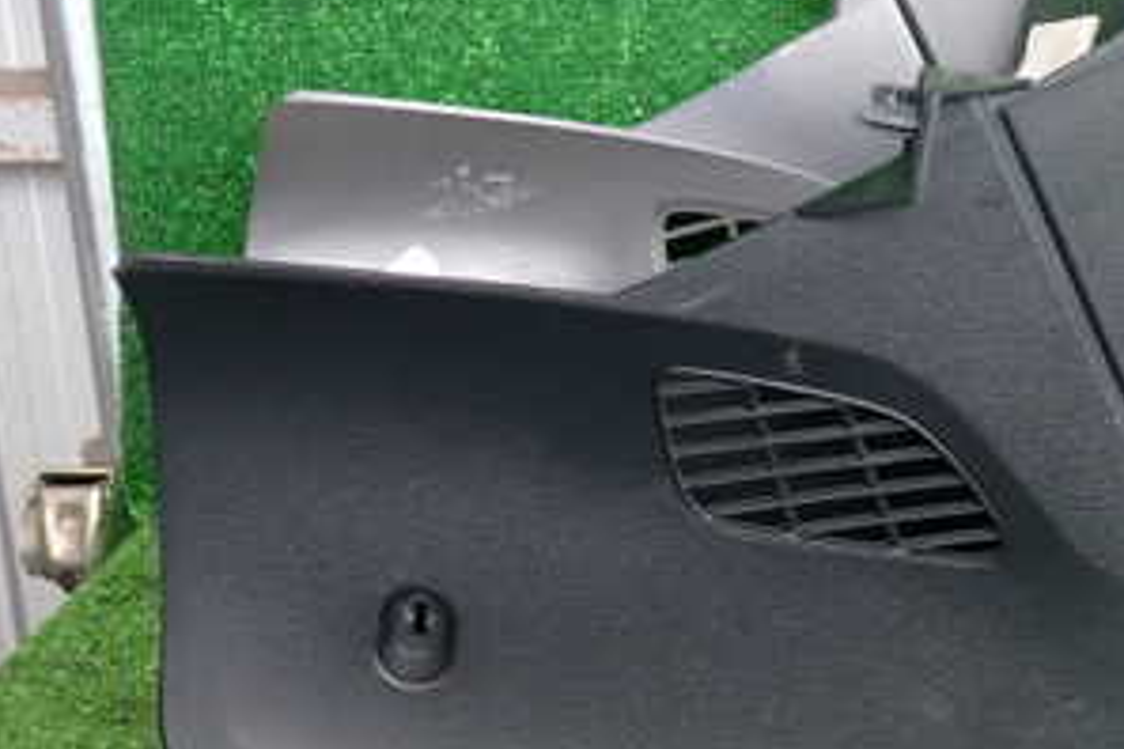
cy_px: 306
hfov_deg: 30.6
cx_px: 999
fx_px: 1967
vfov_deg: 21.5
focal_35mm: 63
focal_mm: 5.4
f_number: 2.3
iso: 200
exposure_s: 1/60
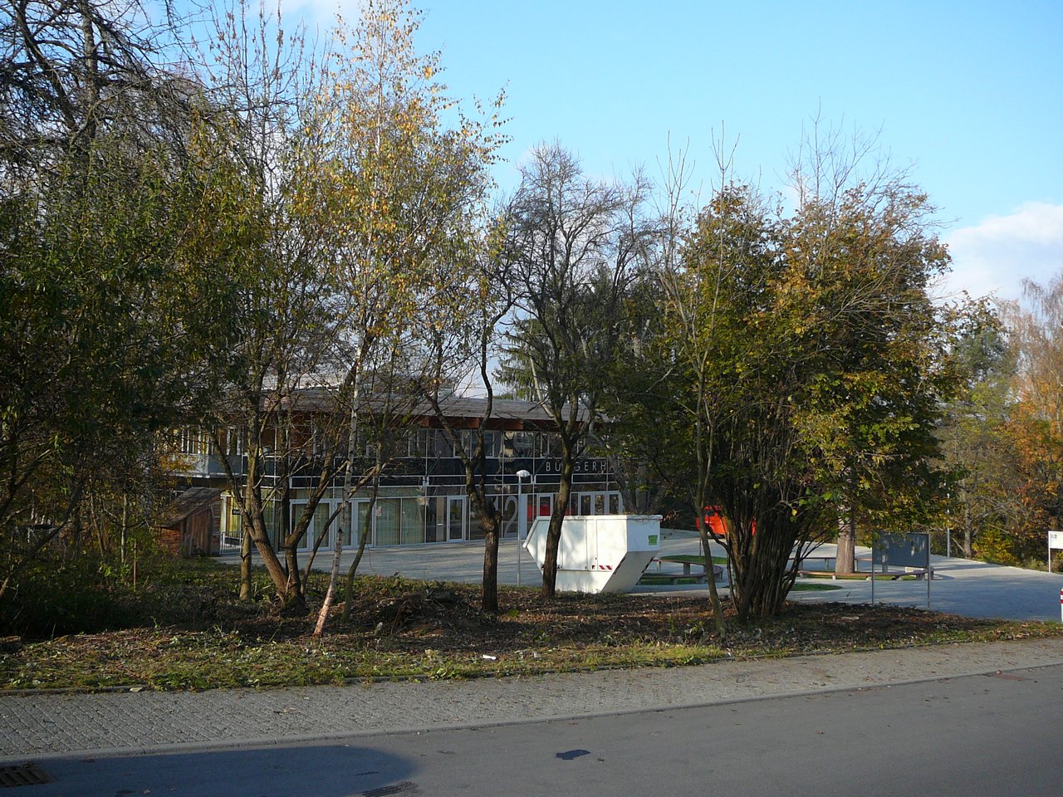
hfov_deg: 52.6
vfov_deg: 40.7
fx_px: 1075
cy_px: 398
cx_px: 532
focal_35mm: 35
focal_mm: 5.2
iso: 80
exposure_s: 1/500
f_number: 2.8
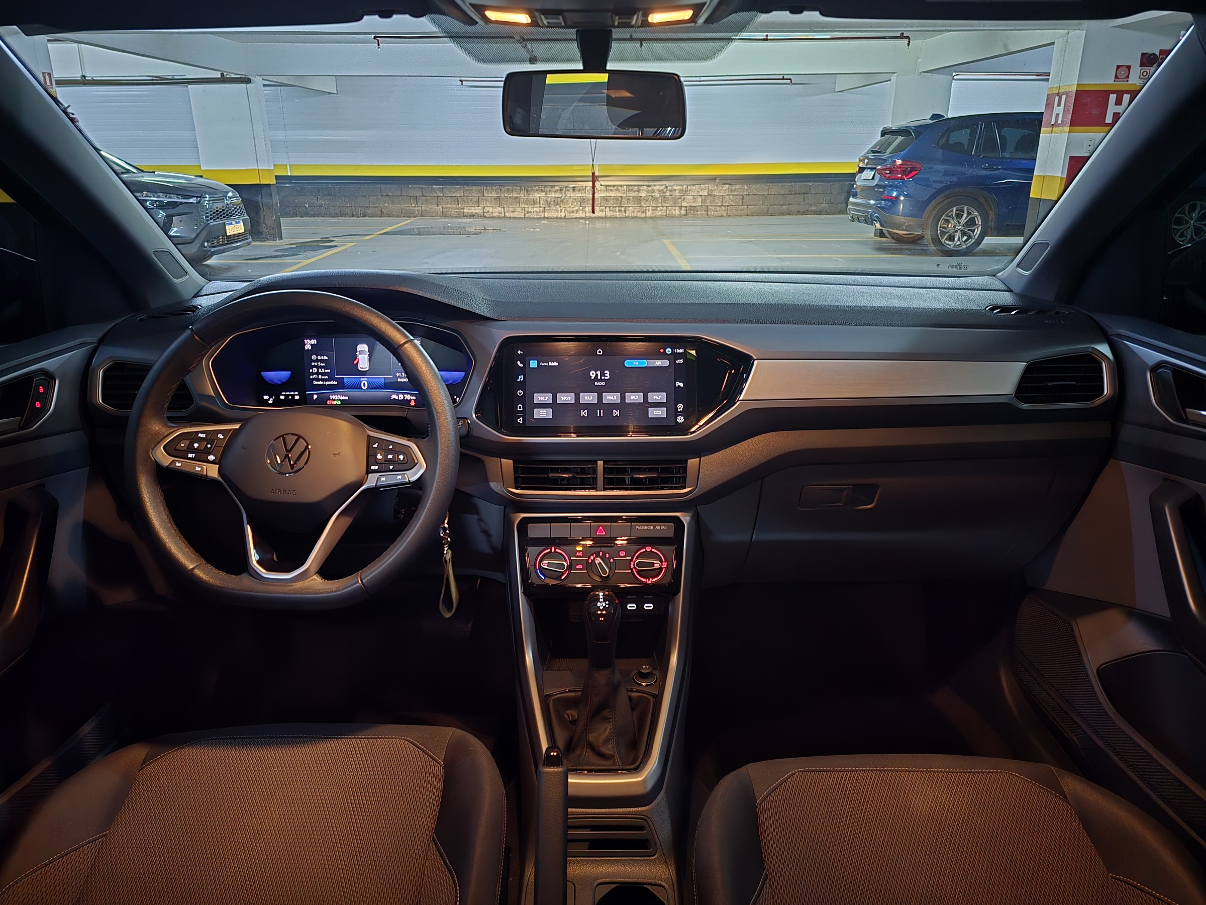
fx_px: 801
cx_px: 603
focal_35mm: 23
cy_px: 452
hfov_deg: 73.9
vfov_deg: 58.9
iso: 2500
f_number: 1.7
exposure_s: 1/24
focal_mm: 6.3
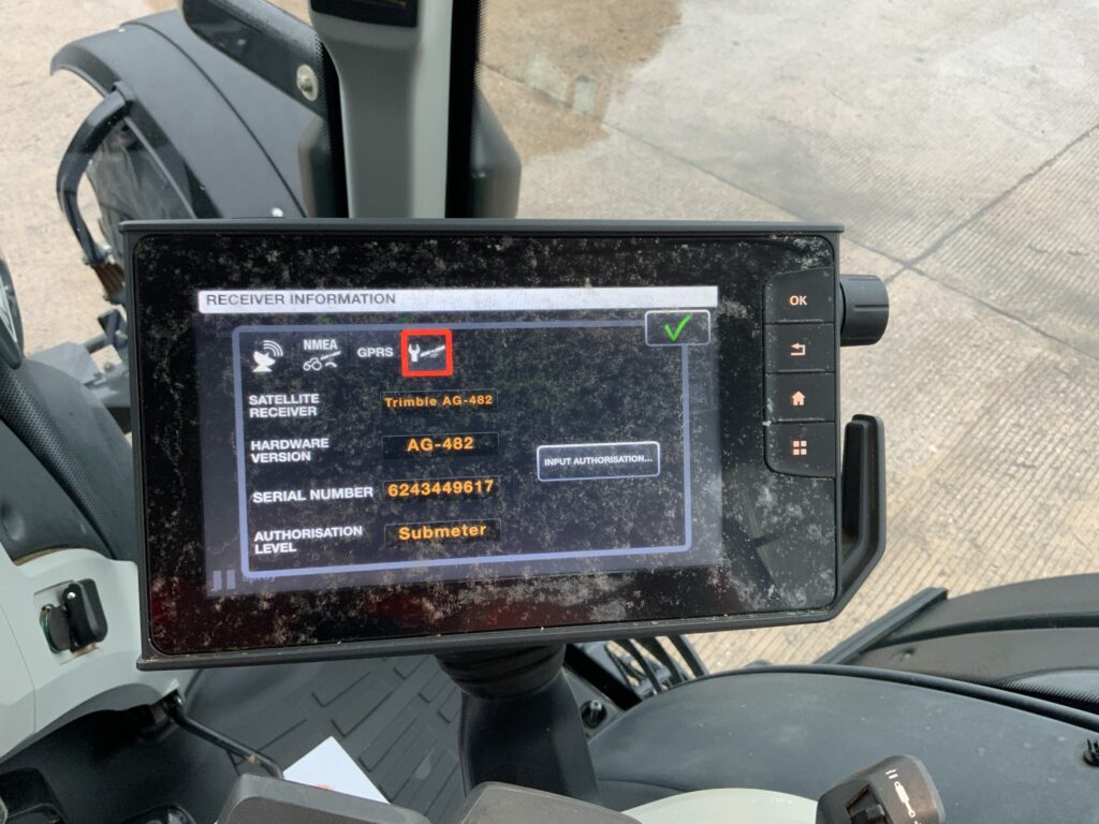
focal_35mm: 29
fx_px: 921
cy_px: 412
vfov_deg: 48.2
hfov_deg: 61.7
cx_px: 550
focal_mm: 3
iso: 64
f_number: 1.8
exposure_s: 1/63
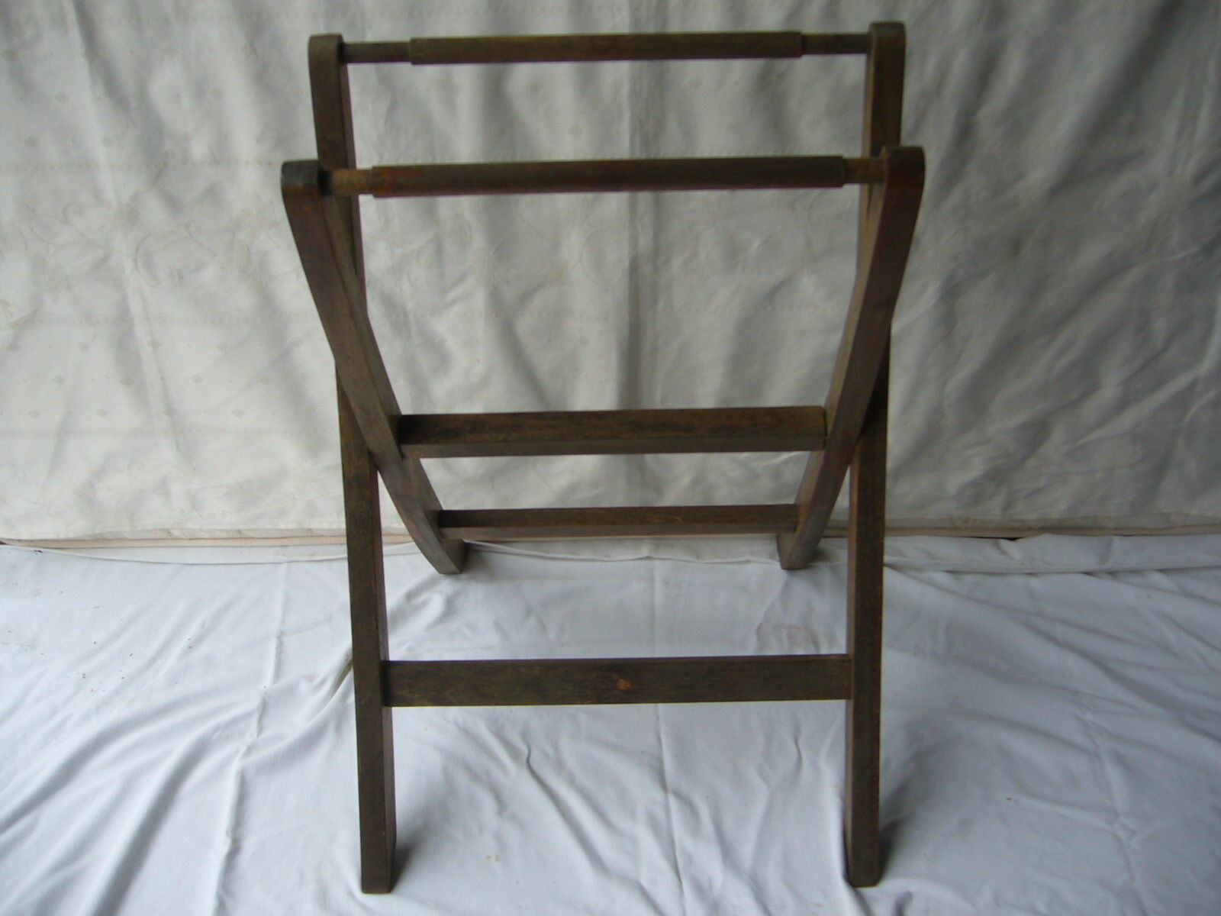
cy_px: 458
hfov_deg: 52.6
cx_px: 610
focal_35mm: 35
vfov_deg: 40.7
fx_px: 1235
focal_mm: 5.8
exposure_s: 1/100
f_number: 2.8
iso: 80
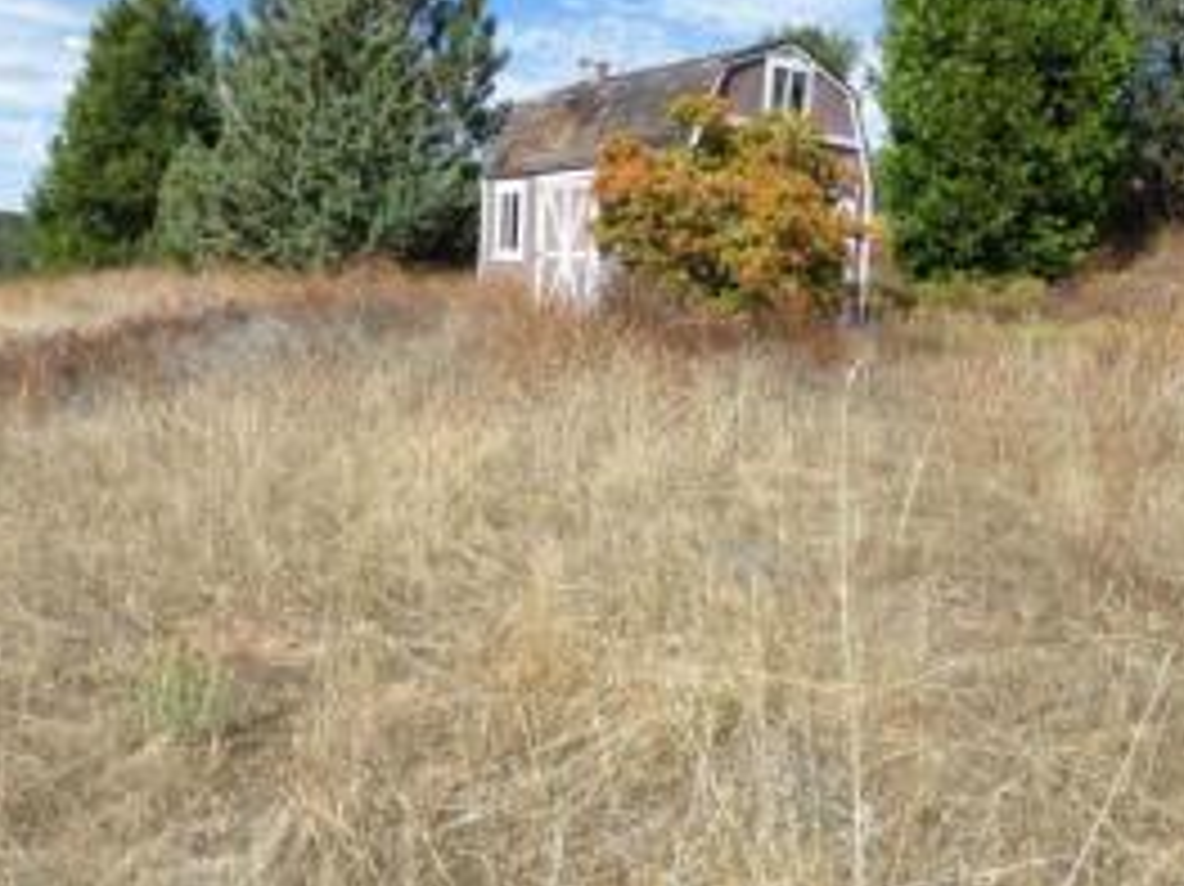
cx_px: 630
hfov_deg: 56.8
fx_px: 1094
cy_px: 351
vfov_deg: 43.9
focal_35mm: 32
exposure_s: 1/1300
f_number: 2.8
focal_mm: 3.7
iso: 100
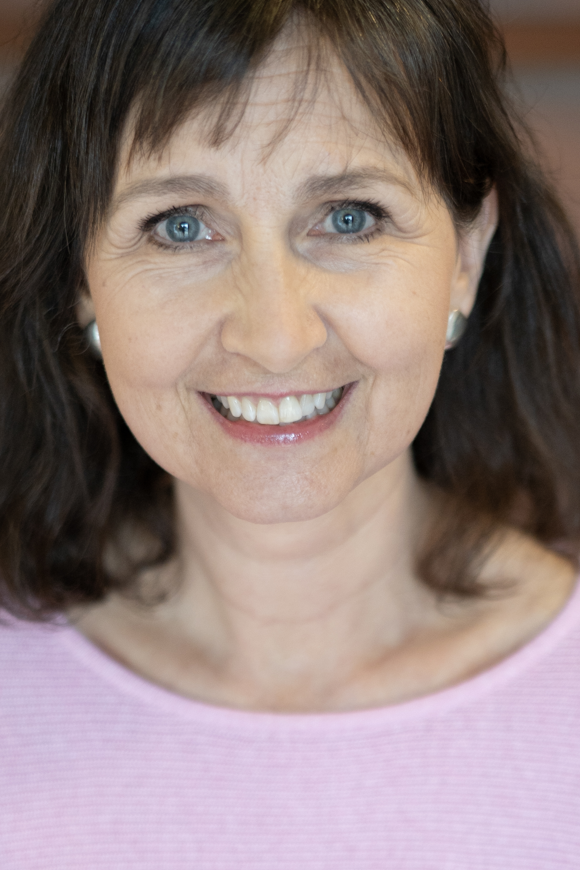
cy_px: 611
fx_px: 2513
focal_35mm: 104
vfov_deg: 19.6
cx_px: 333
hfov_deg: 13.2
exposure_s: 1/250
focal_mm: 50
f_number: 1.4
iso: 400
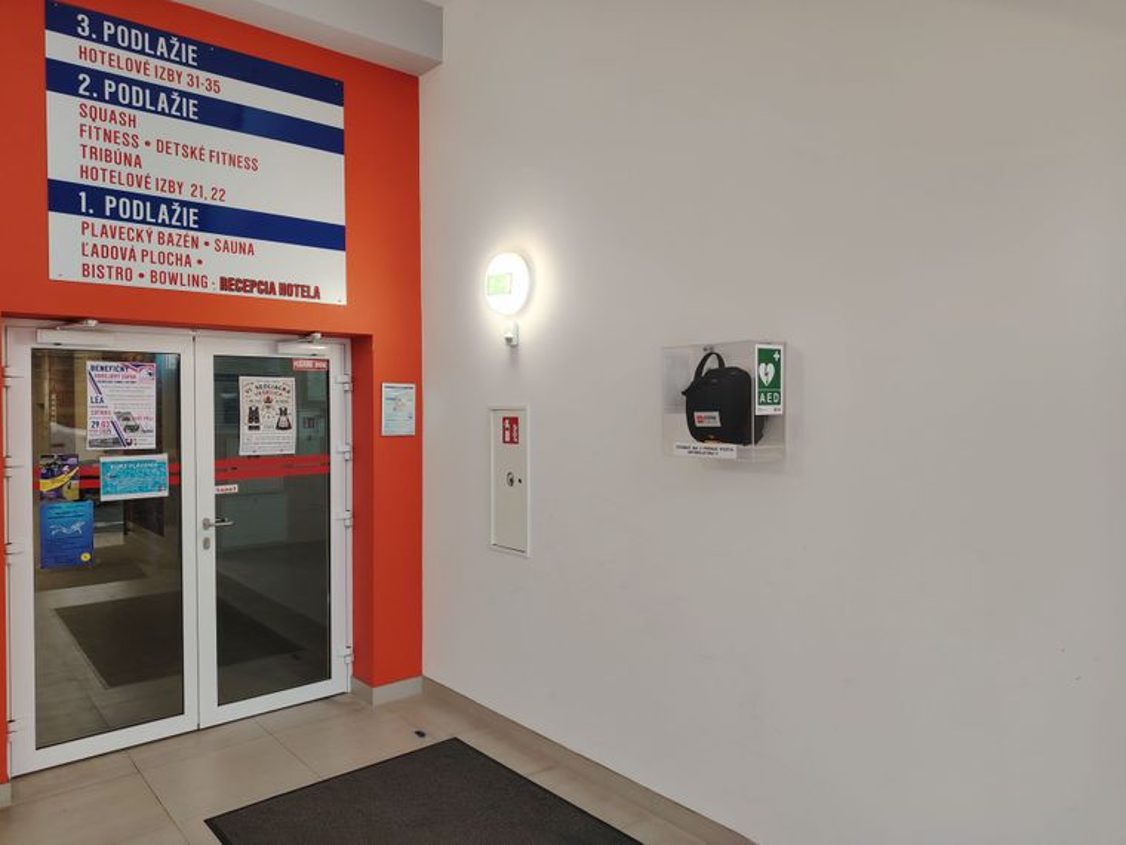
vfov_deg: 56.8
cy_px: 422
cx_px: 563
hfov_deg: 71.6
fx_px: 781
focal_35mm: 24
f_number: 1.75
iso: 619
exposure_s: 1/100
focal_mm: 5.25
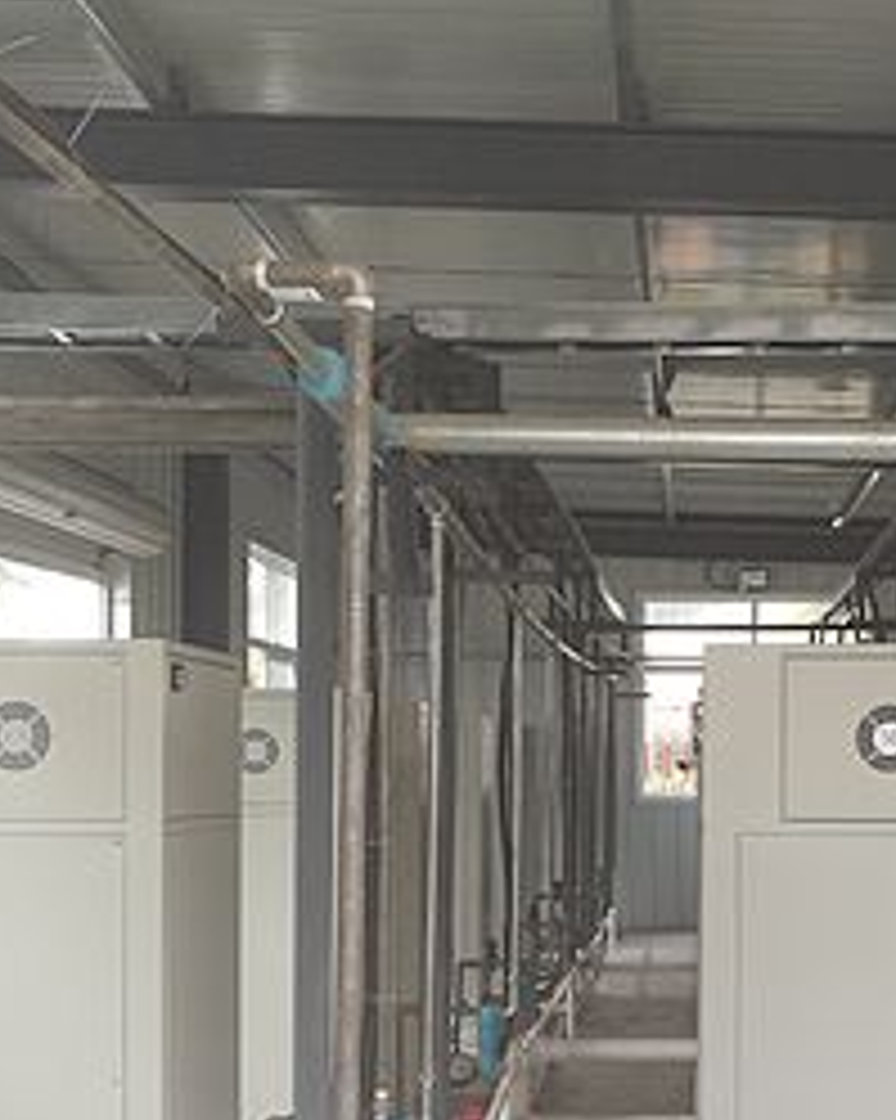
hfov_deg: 27.9
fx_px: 1758
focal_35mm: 53
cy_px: 749
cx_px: 743
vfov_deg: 35.0
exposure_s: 1/60
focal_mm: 4.5
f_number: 2.2
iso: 80
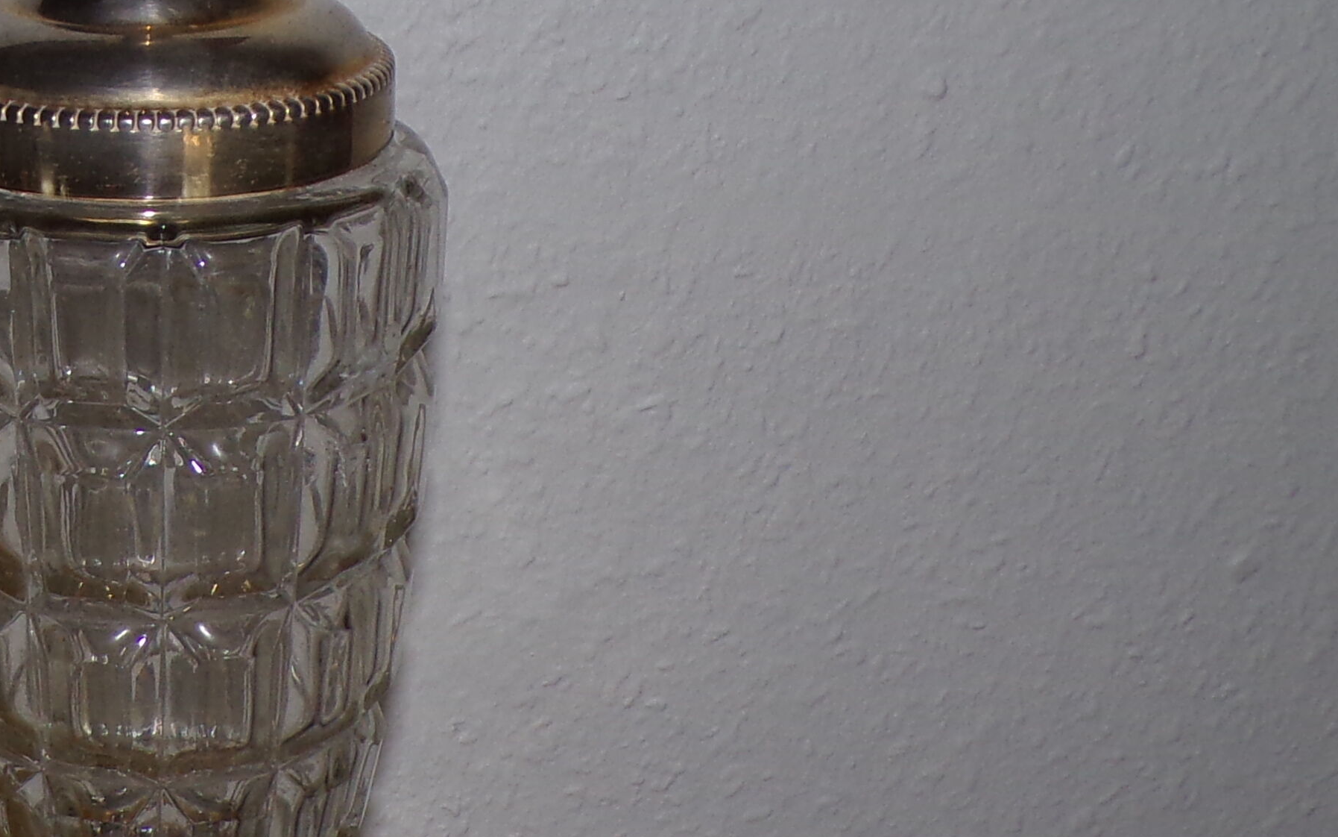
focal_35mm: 73
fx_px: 2662
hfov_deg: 27.1
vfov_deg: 17.8
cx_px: 103
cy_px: 592
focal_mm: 4.3
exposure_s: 1/34
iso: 80
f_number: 3
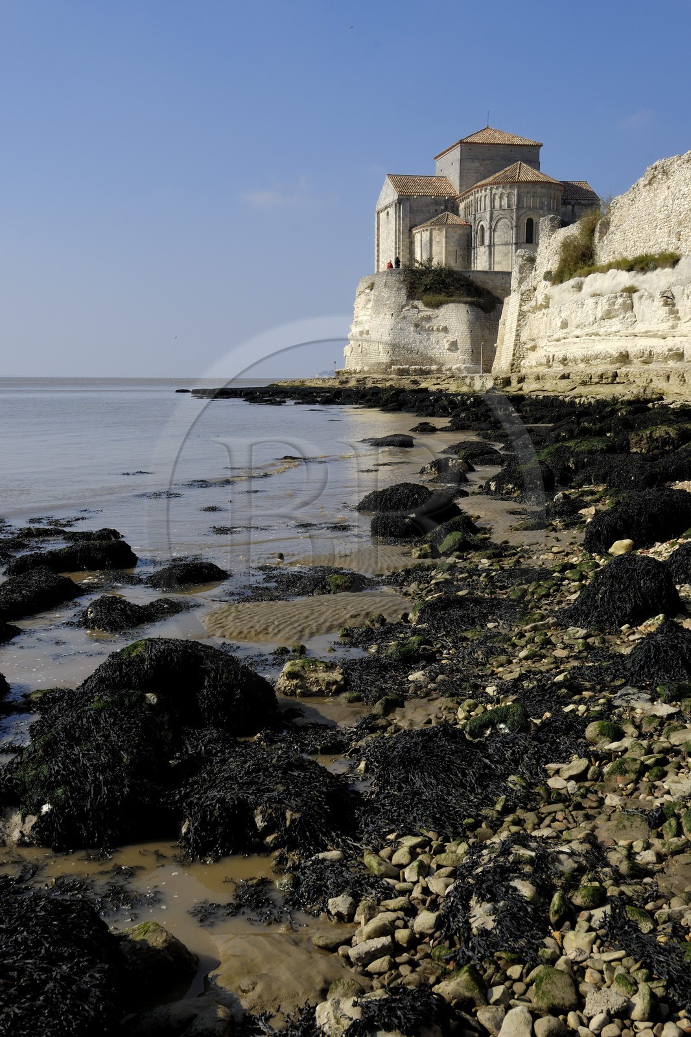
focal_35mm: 36
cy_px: 518
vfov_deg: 53.1
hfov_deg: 36.9
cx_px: 346
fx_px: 1037
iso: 100
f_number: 12
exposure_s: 1/160
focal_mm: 24
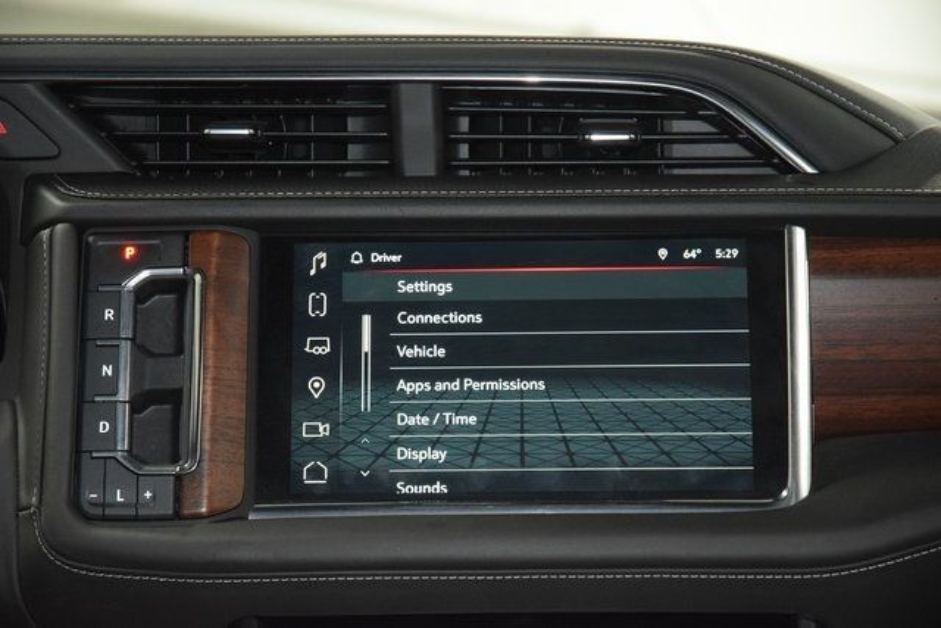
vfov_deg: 13.0
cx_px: 470
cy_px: 314
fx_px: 2745
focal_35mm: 105
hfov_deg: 19.5
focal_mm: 70
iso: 3200
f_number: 4.5
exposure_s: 1/60
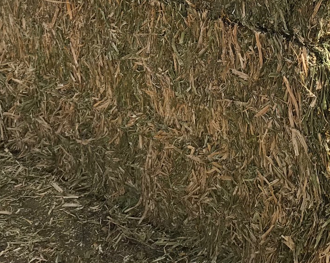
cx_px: 215
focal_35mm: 77
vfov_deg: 19.4
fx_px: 752
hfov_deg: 24.7
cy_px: 9
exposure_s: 1/2227
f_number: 1.8
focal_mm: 3.99
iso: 20
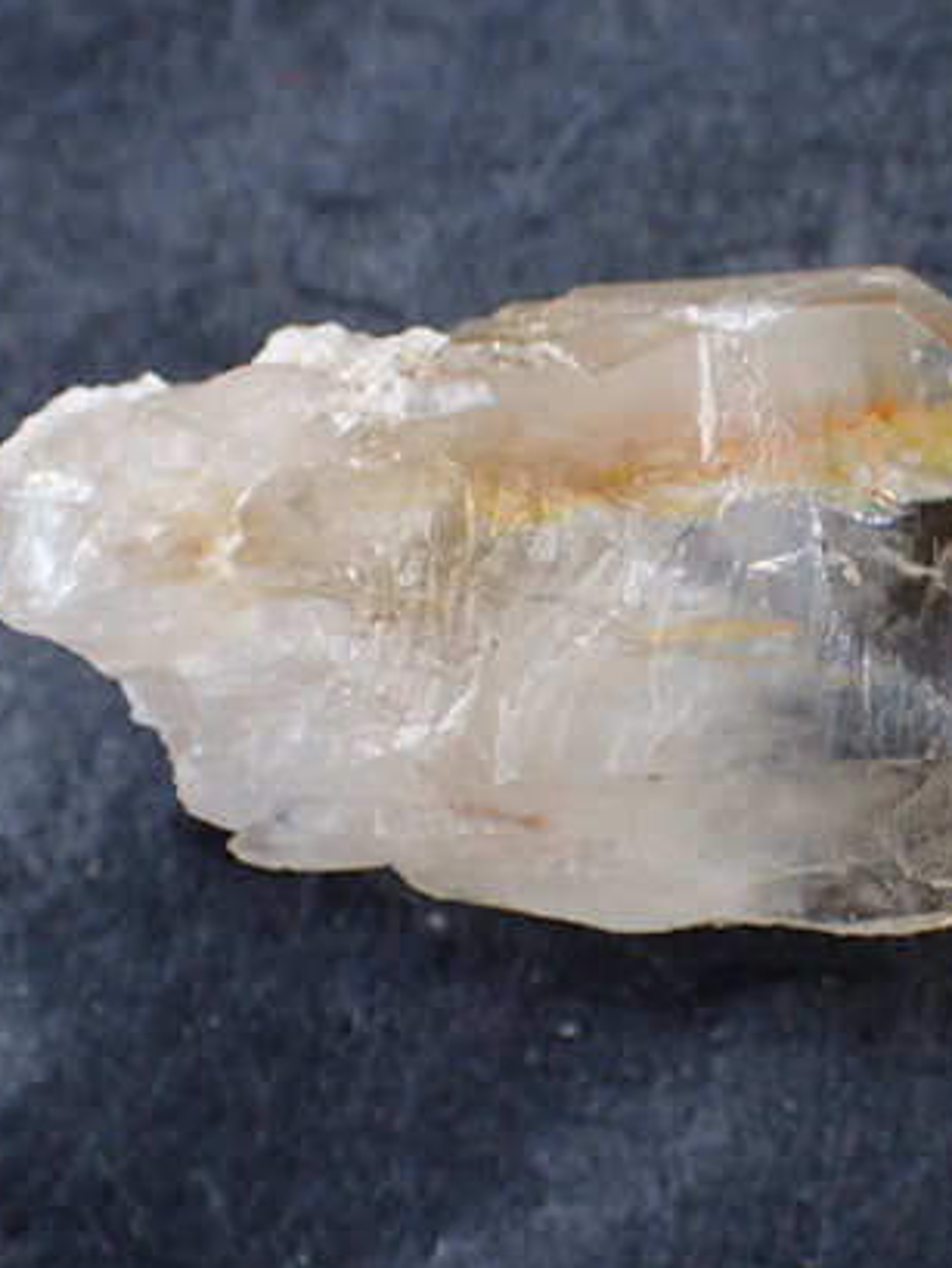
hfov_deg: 20.3
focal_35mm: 72
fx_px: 2639
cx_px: 698
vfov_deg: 27.0
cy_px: 586
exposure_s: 1/200
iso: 250
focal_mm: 8.41
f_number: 3.1
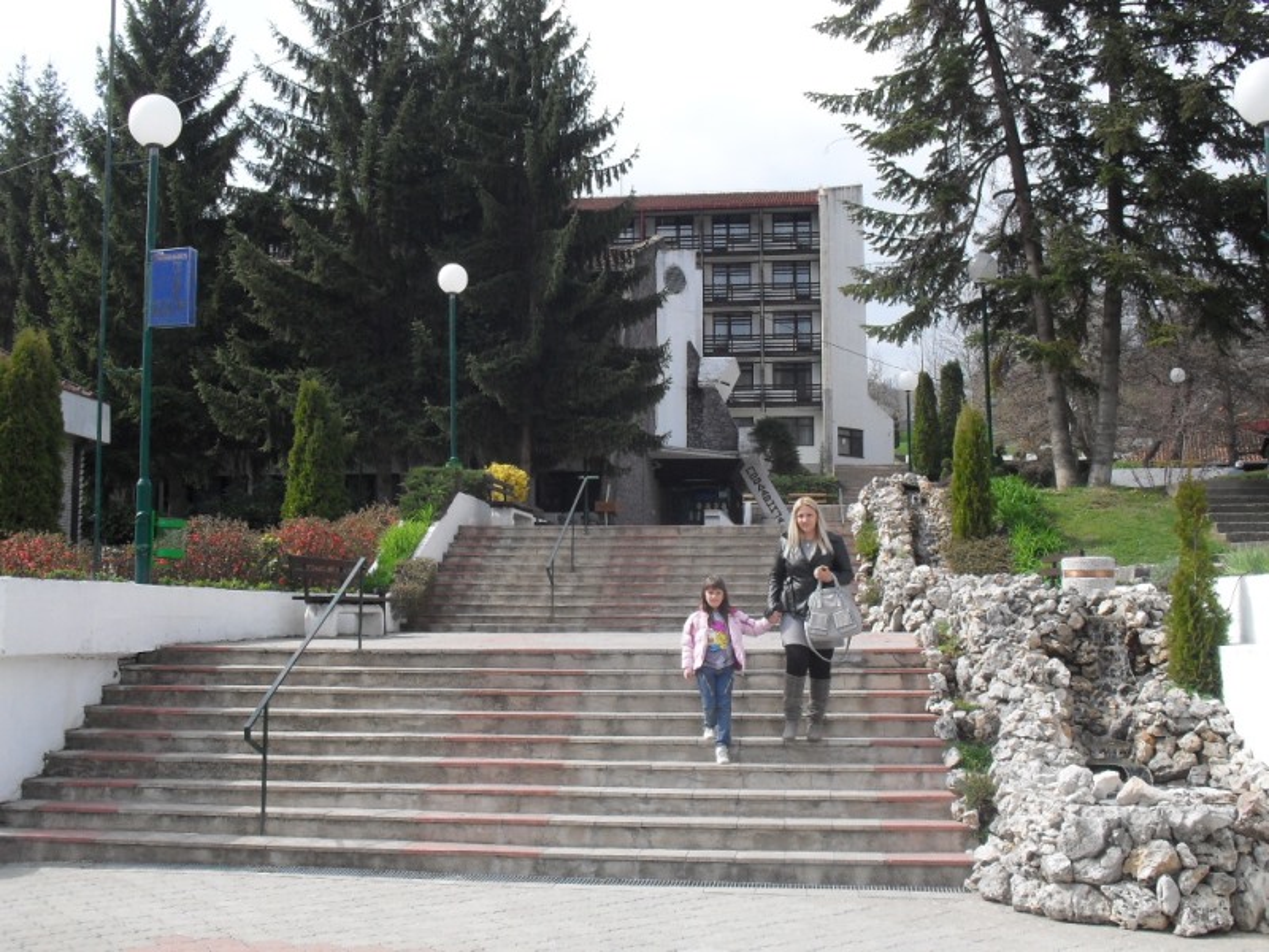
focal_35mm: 38
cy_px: 476
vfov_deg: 37.7
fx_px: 1393
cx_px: 634
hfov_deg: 49.0
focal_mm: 6.3
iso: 80
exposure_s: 1/125
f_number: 8.3
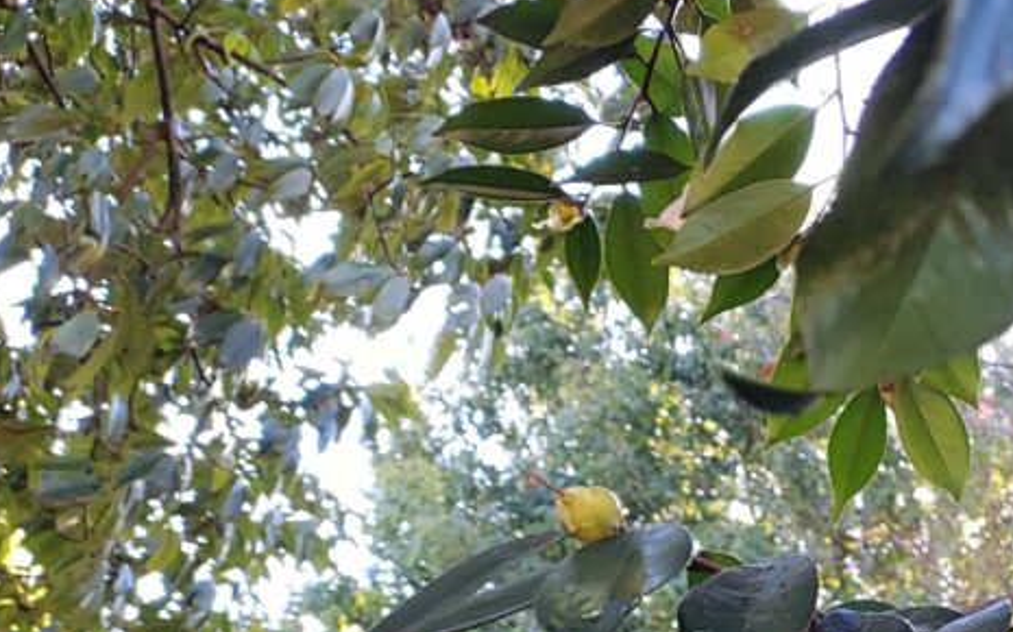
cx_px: 1279
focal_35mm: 73
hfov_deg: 24.9
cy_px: 837
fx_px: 2014
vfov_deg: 16.7
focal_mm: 4.6
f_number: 2
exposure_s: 1/100
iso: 80
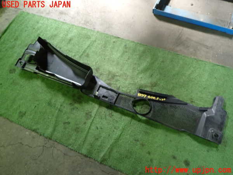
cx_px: 116
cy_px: 88
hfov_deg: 60.0
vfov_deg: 46.8
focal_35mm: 30
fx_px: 202
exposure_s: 1/30
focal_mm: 5.4
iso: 250
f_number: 2.3
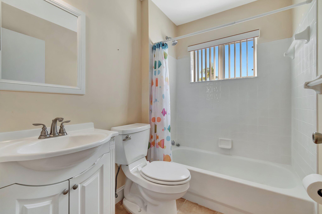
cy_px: 107
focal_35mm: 15
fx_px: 134
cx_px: 161
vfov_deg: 77.3
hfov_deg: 100.4
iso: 1000
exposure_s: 1/80
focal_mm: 10
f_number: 8
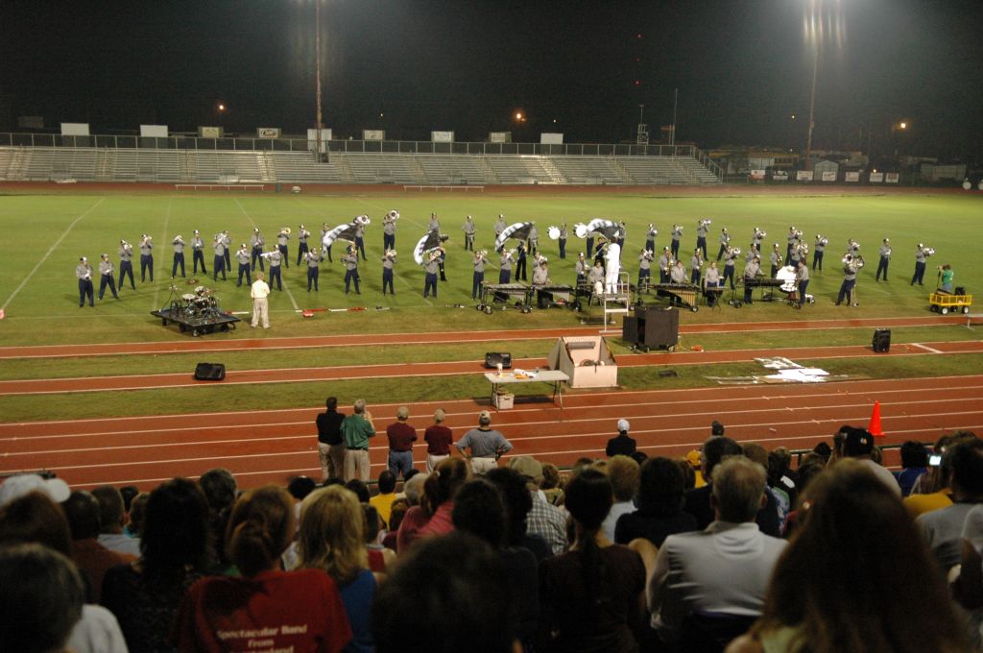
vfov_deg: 34.1
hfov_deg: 49.6
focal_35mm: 39
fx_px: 1064
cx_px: 492
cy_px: 326
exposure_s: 1/60
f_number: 2.8
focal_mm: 26
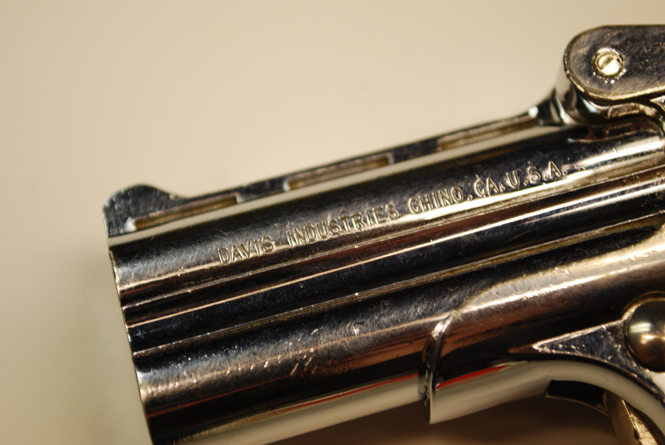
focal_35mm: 82
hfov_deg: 24.6
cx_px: 332
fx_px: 1526
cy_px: 222
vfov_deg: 16.6
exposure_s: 1/30
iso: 400
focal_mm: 55
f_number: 5.6
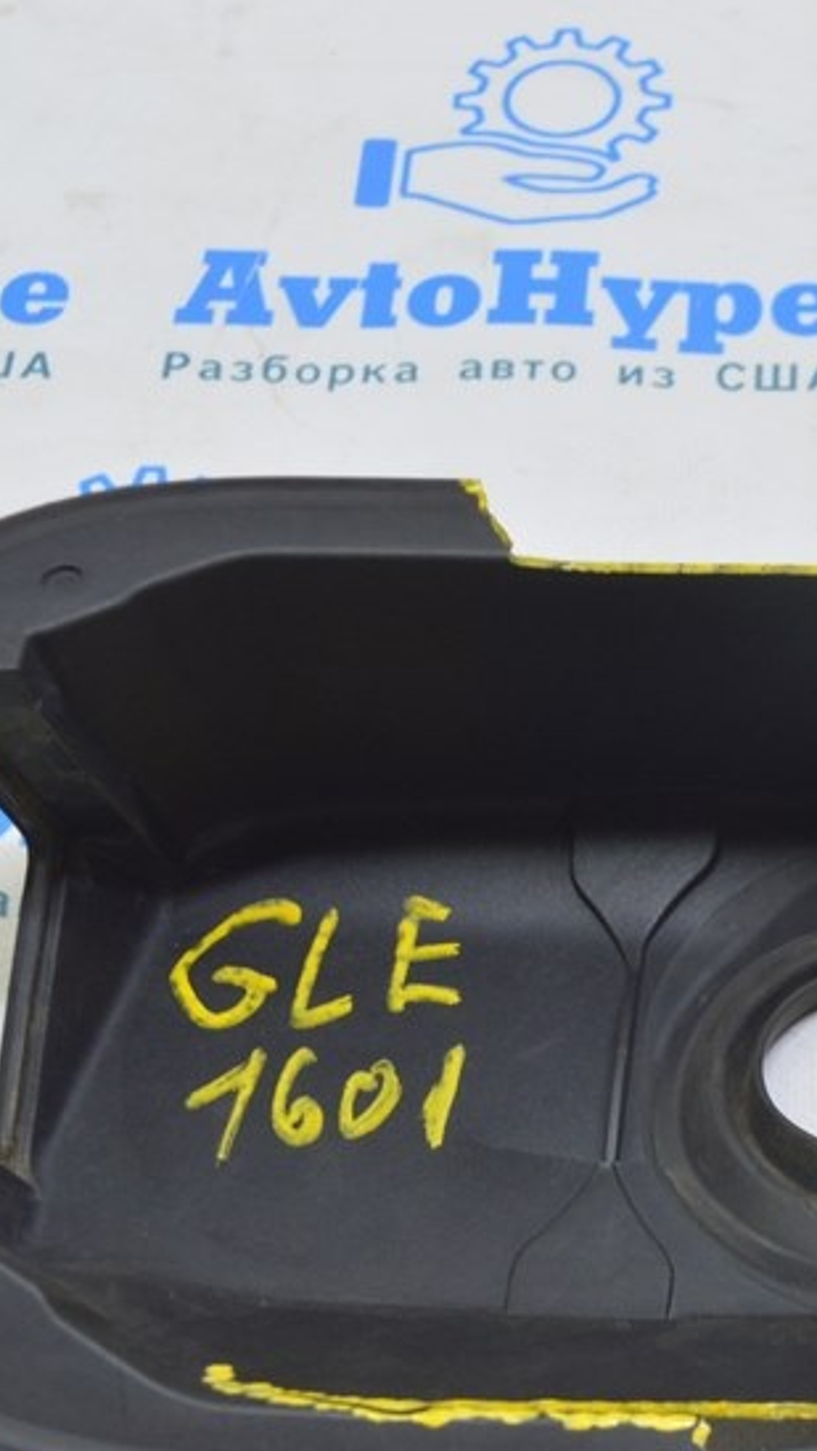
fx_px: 3157
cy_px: 850
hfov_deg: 14.6
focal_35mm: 82
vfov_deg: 25.9
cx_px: 698
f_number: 5.6
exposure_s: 1/20
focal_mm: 28
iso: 400
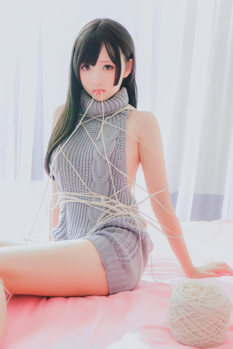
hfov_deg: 25.1
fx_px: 524
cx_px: 116
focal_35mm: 54
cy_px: 174
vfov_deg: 36.9
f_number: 5.6
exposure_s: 1/125
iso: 1000
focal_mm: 54
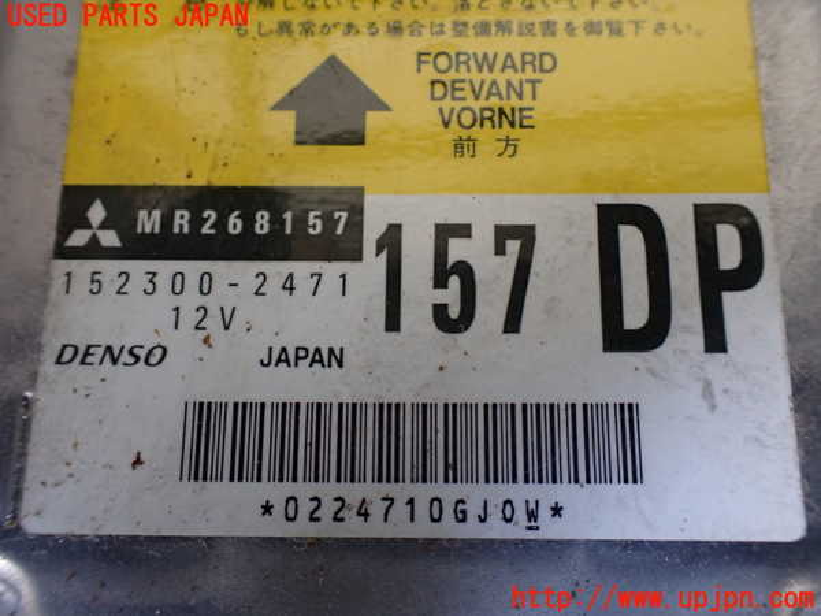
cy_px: 308
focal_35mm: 30
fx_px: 712
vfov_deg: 46.8
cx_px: 410
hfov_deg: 60.0
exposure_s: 1/125
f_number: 2.3
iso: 400
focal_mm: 5.4
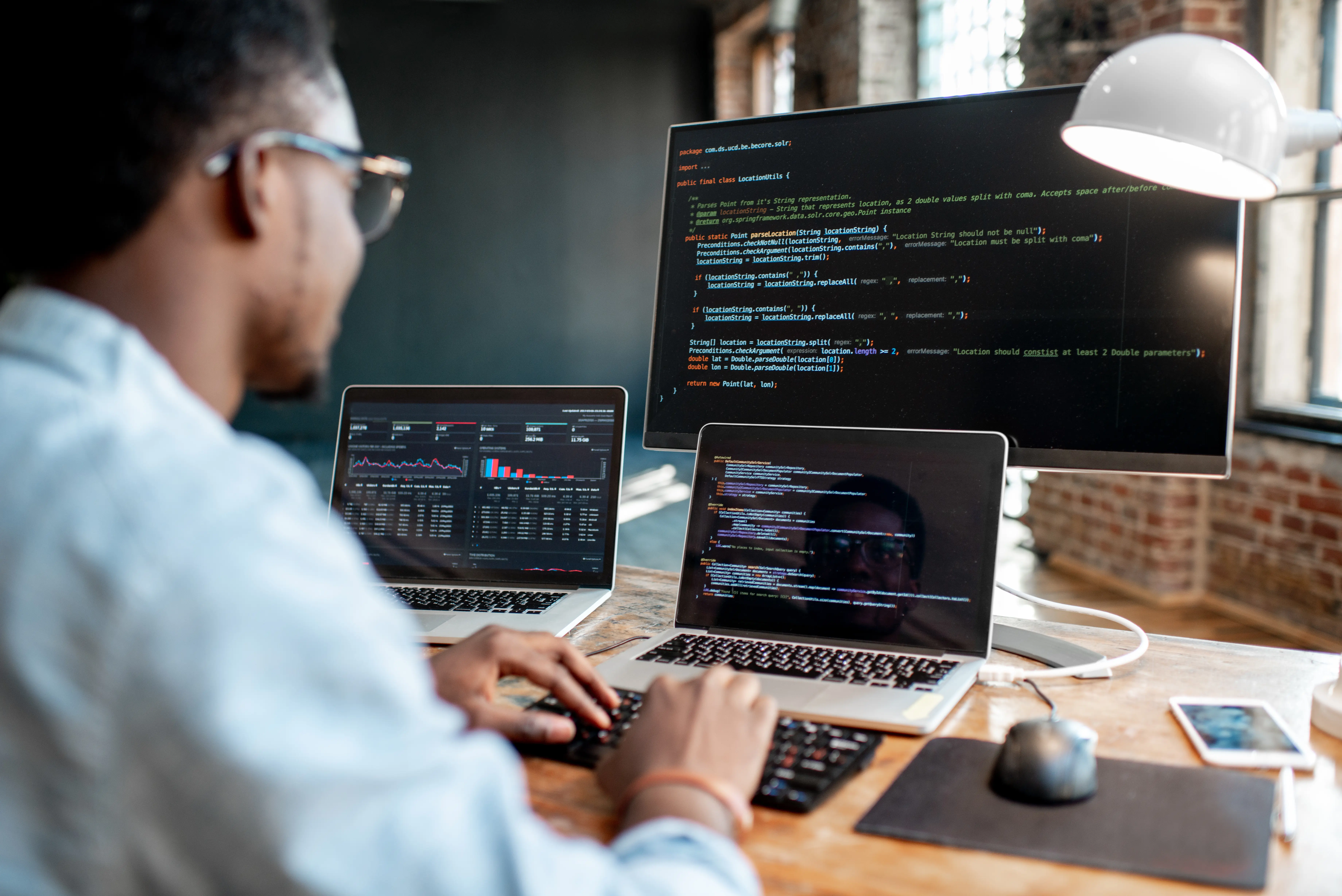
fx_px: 1305
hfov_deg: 54.4
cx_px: 671
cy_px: 448
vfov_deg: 37.9
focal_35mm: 35
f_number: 2.2
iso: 250
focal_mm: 35
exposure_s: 1/160
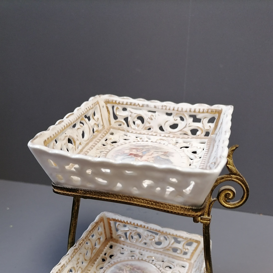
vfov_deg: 45.4
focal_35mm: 35
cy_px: 208
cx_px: 143
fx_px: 312
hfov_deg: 47.2
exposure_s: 1/33.3
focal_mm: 5.4
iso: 250
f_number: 1.8
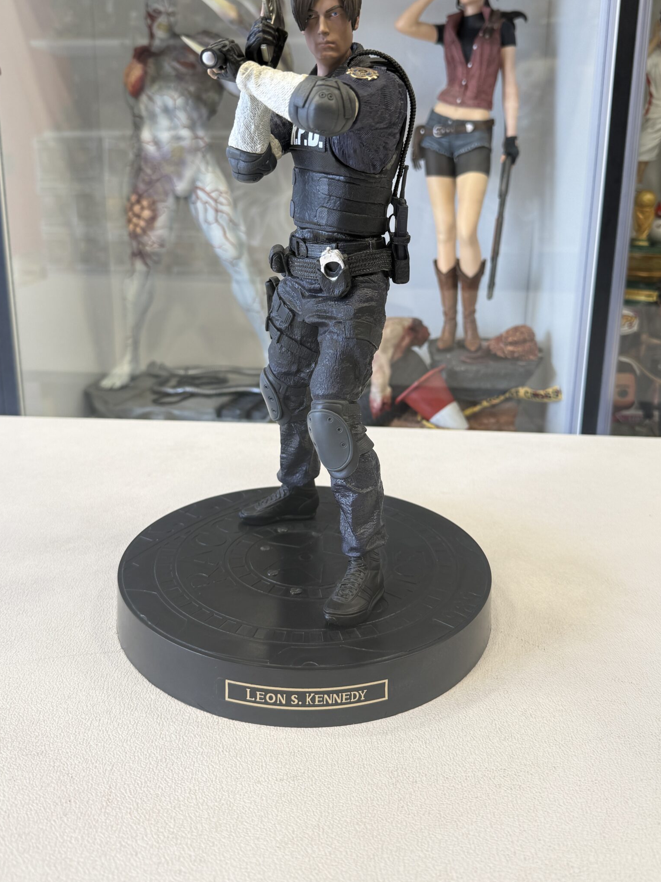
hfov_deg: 46.8
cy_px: 377
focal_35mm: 30
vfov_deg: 59.7
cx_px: 325
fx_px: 764
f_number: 1.78
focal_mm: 6.76
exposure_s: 1/121
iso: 64
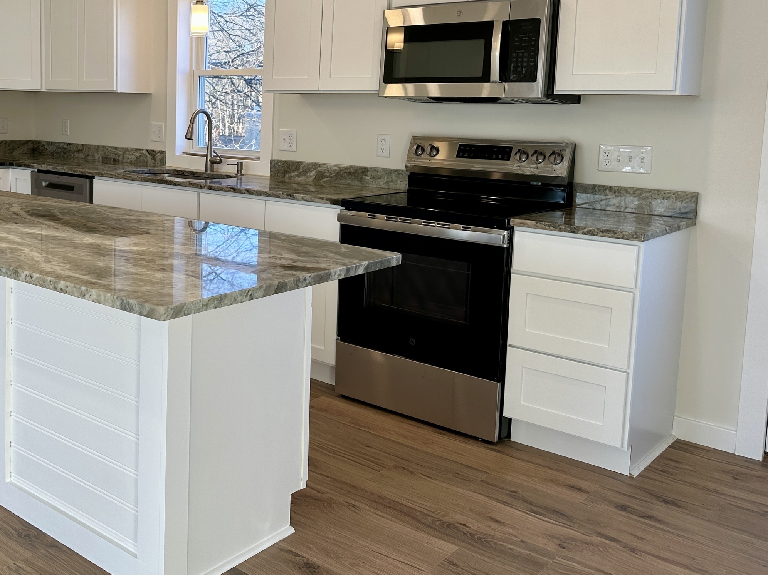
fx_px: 821
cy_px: 189
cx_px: 205
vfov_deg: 38.2
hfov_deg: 48.5
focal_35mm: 37
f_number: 1.78
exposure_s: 1/142
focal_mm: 6.86
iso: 64
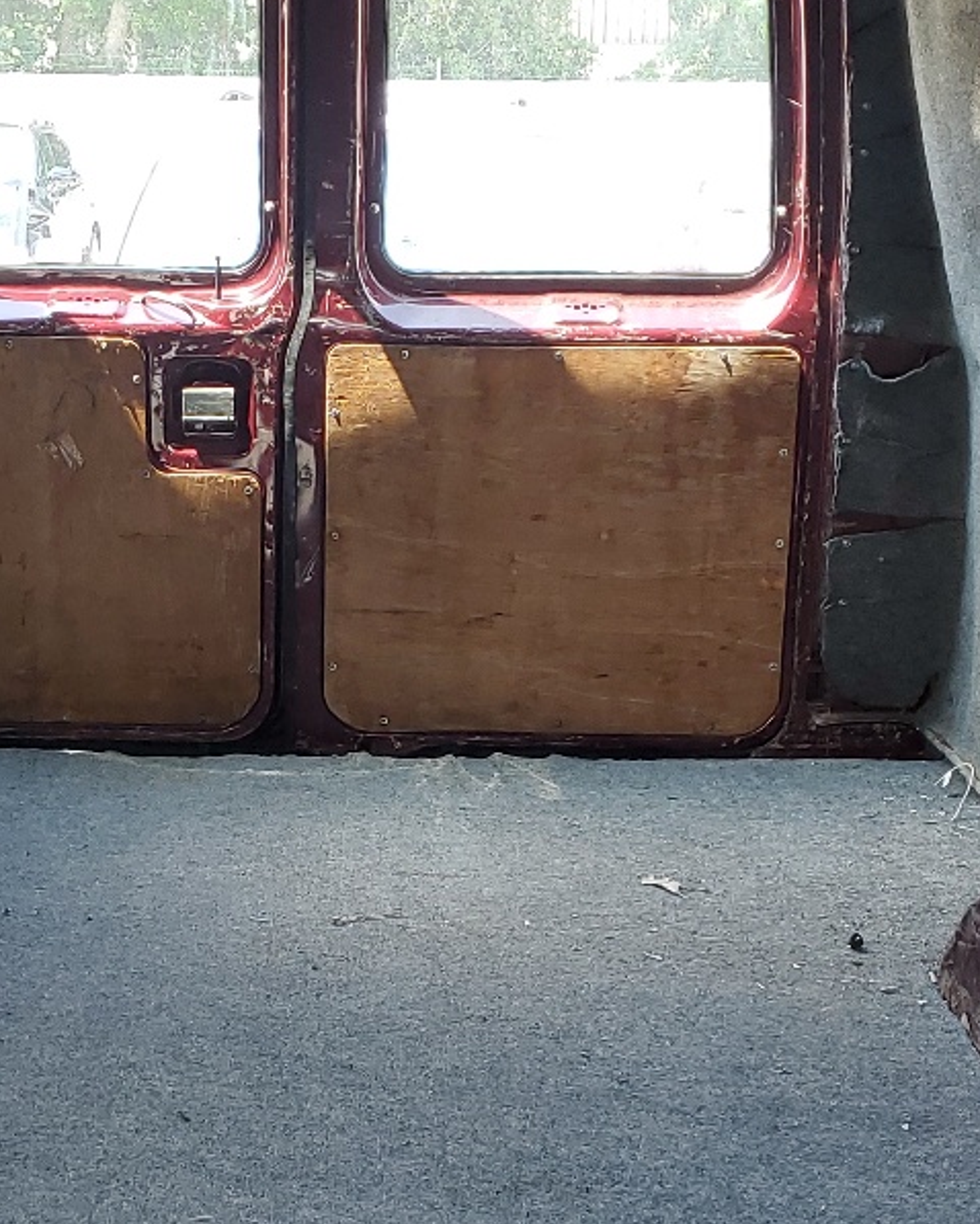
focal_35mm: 68
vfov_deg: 27.9
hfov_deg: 22.4
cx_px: 293
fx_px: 2464
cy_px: 695
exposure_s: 1/120
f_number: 1.5
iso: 54
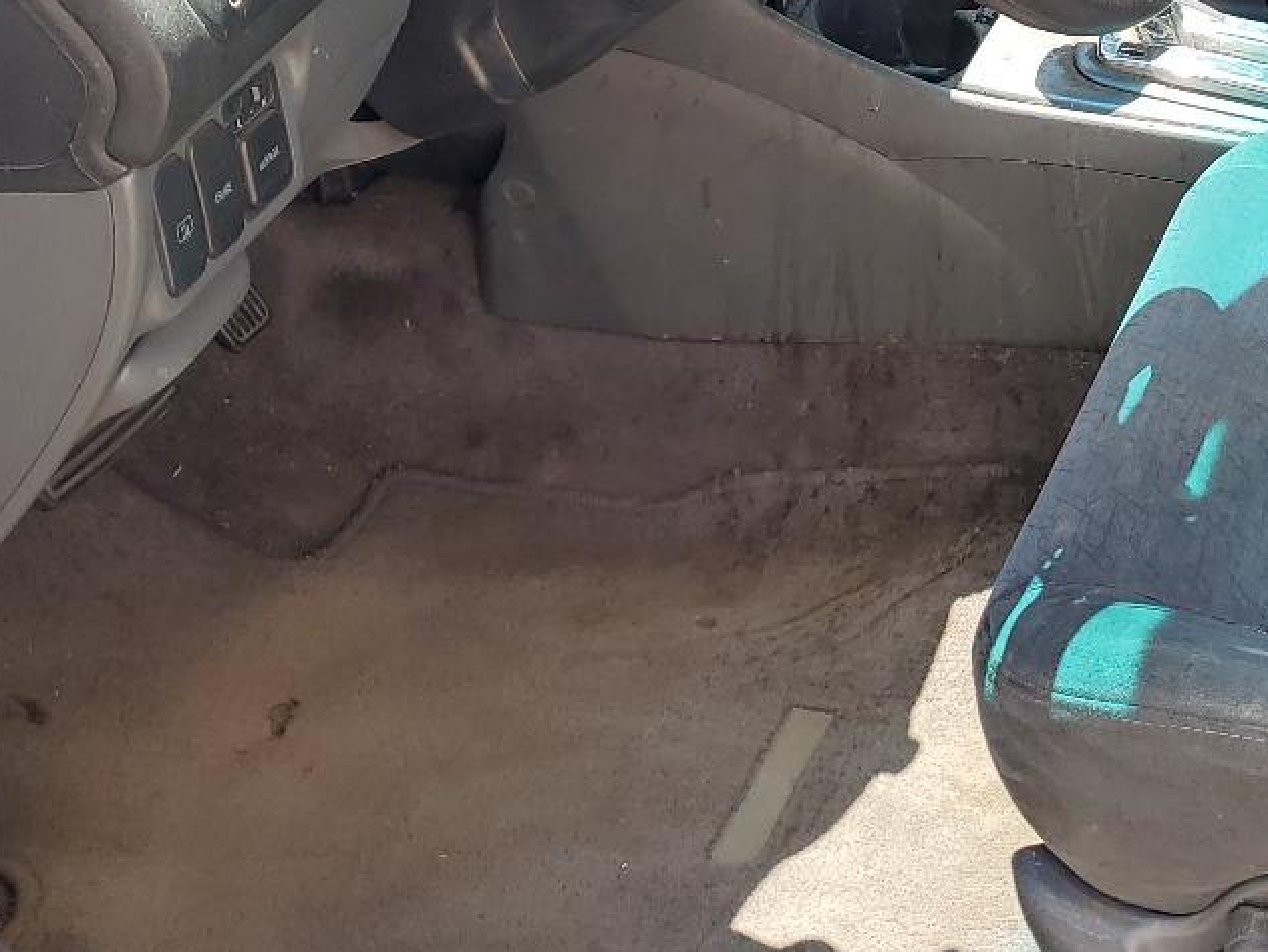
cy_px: 203
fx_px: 2419
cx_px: 1324
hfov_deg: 27.4
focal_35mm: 66
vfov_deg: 22.0
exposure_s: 1/500
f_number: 1.5
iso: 50
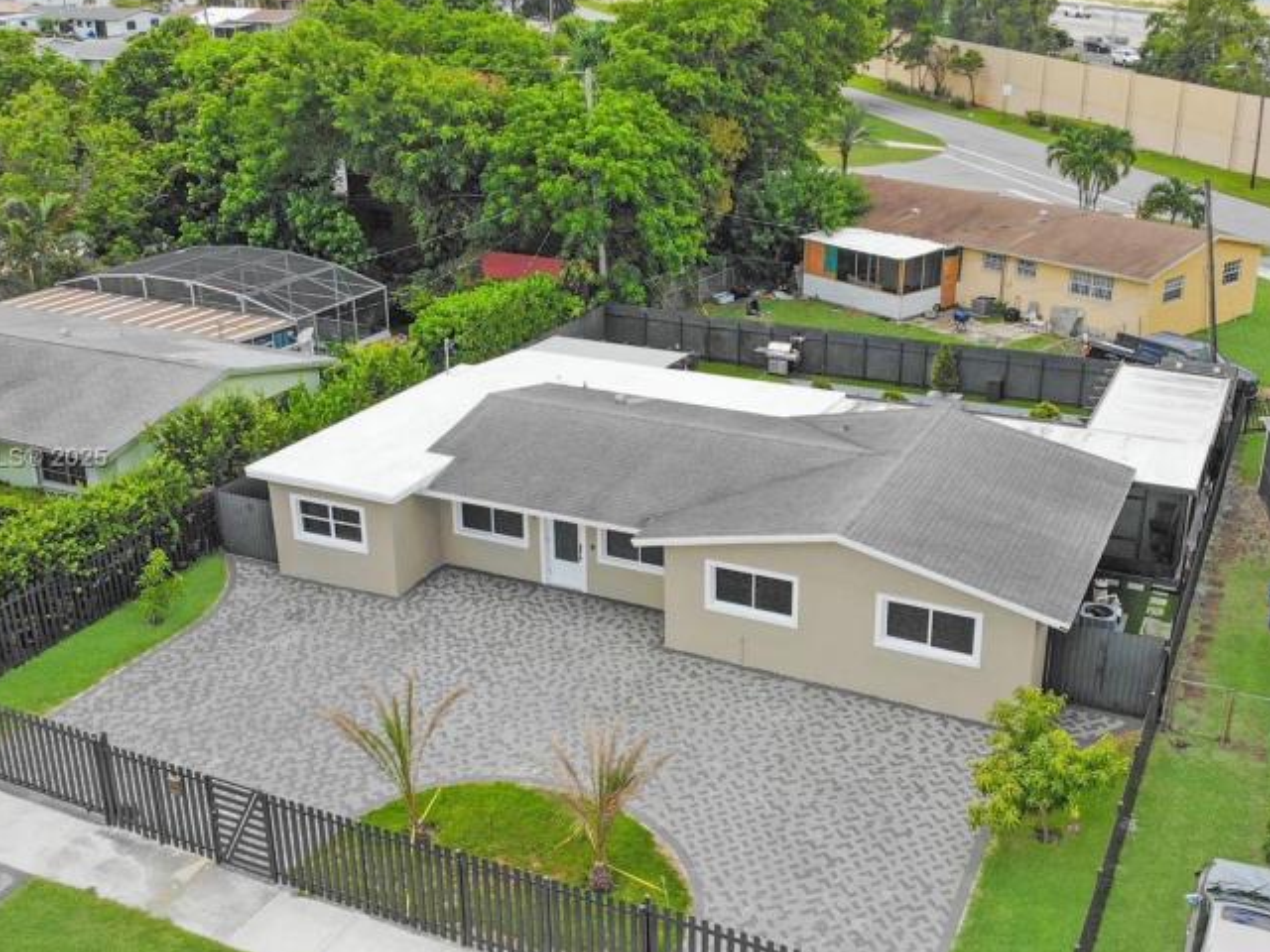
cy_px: 460
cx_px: 679
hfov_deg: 51.3
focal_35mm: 36
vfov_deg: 39.7
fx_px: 1321
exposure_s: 1/705
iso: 100
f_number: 2.8
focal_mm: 4.5
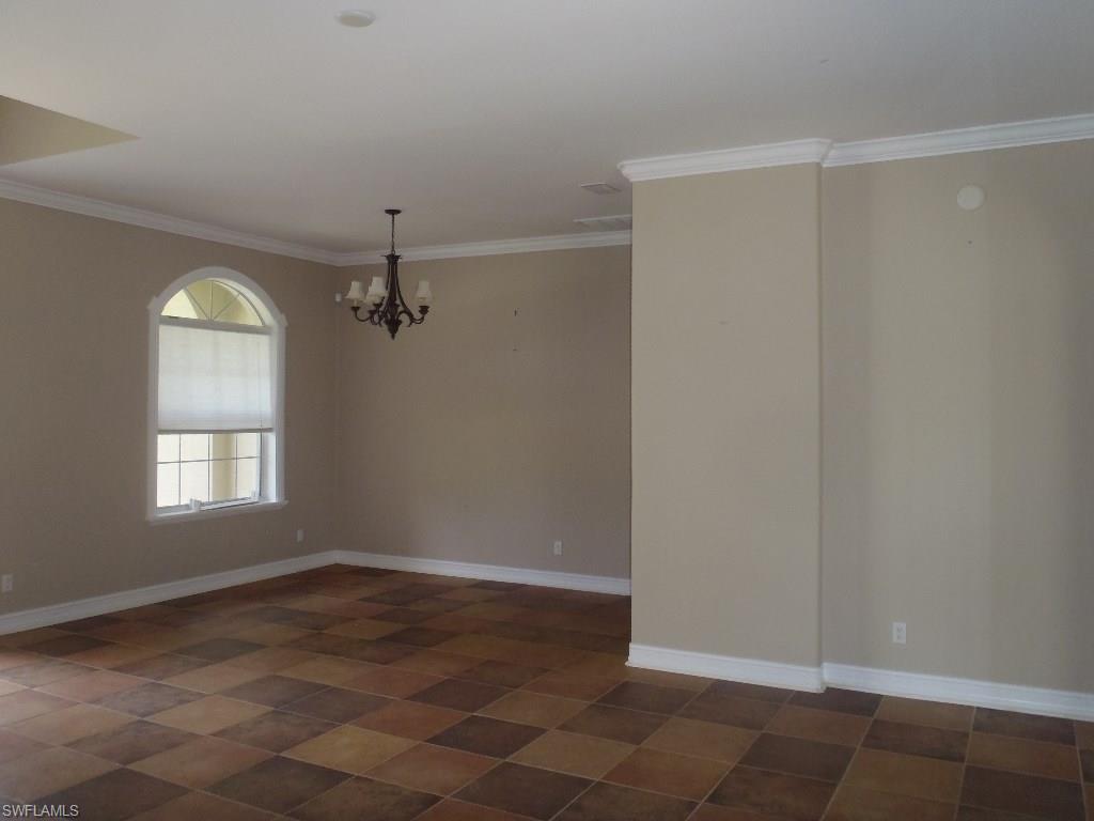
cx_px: 547
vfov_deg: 49.7
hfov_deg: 63.4
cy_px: 410
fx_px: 885
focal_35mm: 28
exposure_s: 1/30
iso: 250
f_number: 3.9
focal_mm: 5
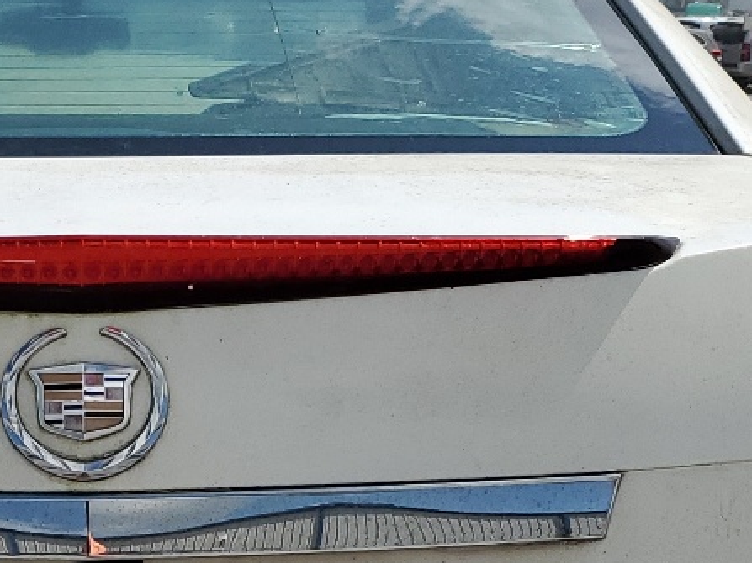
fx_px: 2020
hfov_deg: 20.6
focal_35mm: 93
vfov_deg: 15.4
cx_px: 54
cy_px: 629
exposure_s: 1/10000
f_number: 1.5
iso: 50
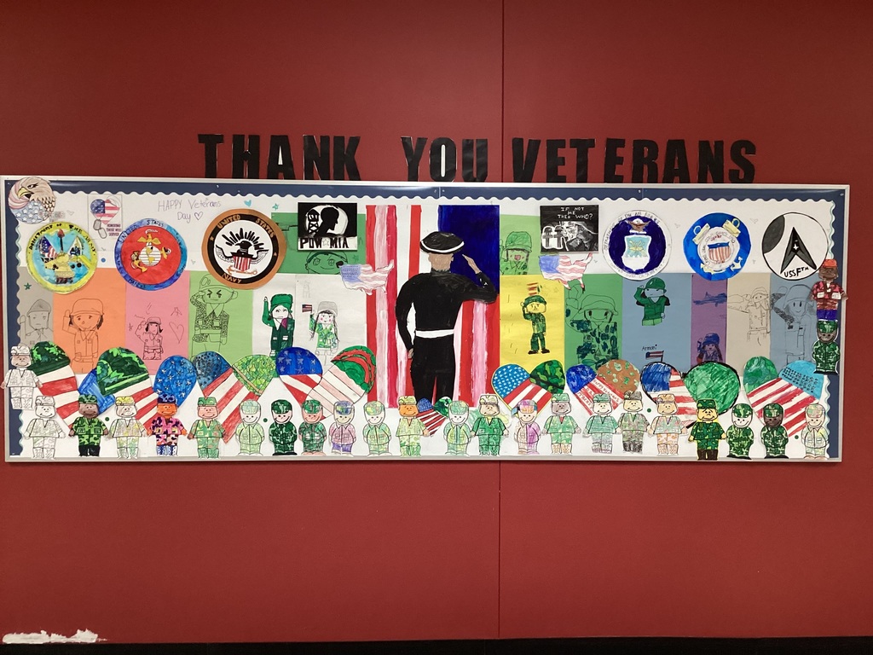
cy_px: 328
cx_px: 436
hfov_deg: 58.4
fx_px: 782
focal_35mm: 31
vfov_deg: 45.4
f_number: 2.4
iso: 250
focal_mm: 3.3
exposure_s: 1/50
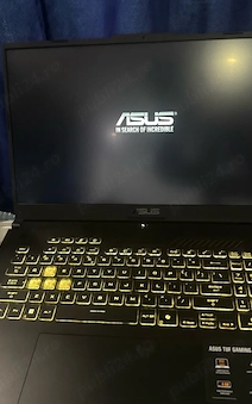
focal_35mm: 30
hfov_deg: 41.8
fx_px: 330
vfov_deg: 62.9
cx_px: 138
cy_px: 197
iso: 1600
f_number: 1.78
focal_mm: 6.76
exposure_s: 1/30
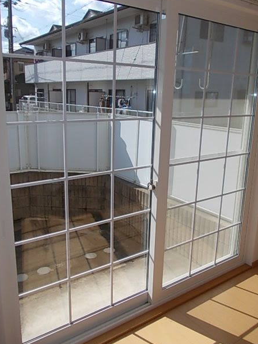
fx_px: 298
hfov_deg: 46.8
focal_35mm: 30
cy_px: 167
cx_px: 121
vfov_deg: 59.9
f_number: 5.4
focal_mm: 4
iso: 80
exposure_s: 1/400
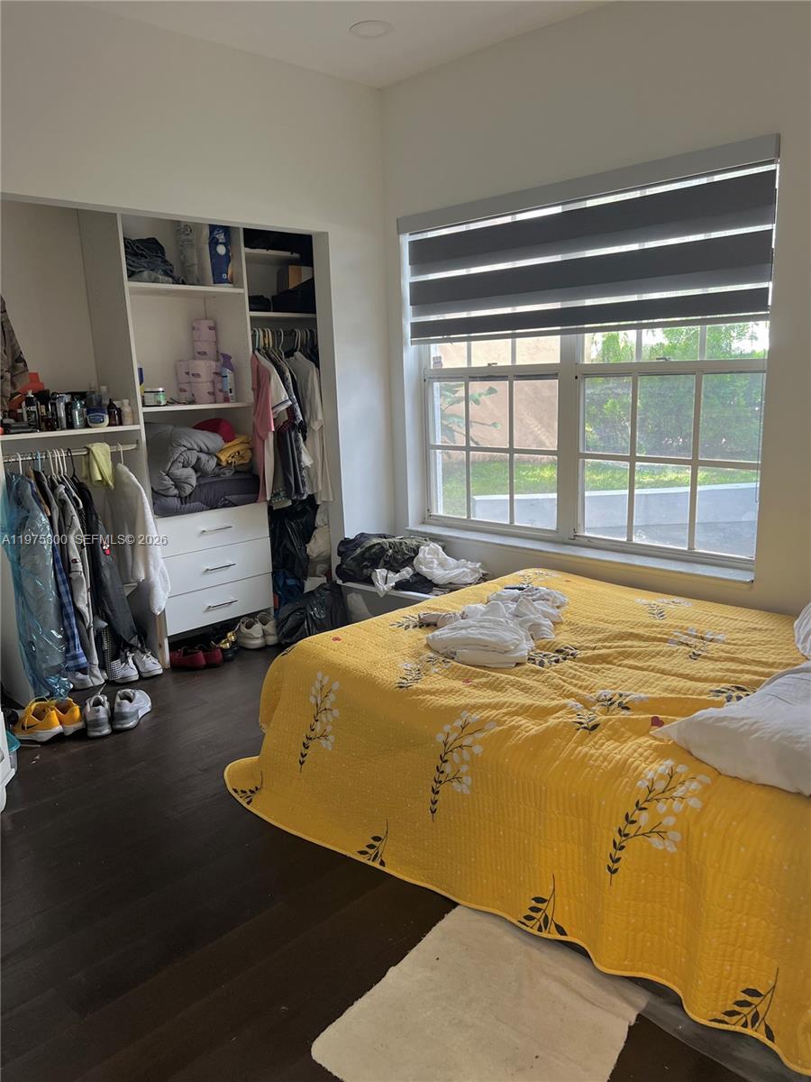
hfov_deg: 53.1
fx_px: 812
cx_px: 406
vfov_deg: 67.3
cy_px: 541
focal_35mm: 26
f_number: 1.5
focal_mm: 5.7
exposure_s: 1/60
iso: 100
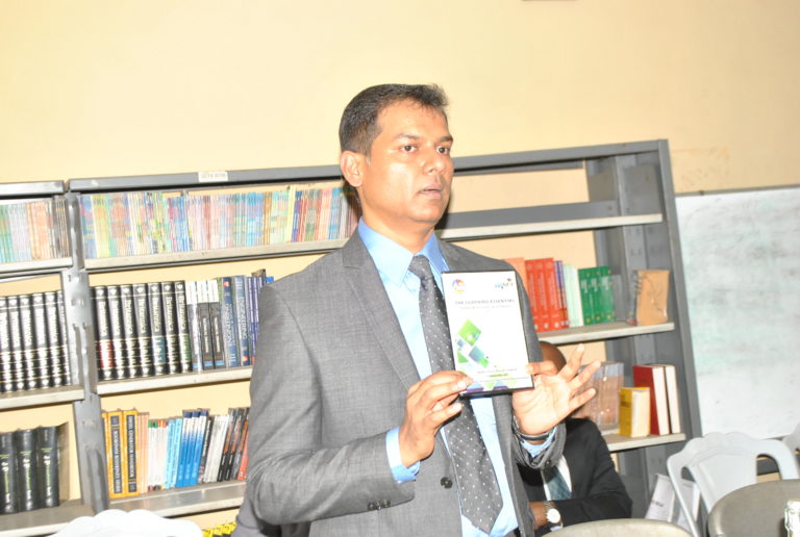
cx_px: 400
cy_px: 268
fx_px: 1169
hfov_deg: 37.8
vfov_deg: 25.9
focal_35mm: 52
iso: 800
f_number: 6.3
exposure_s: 1/200
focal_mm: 35
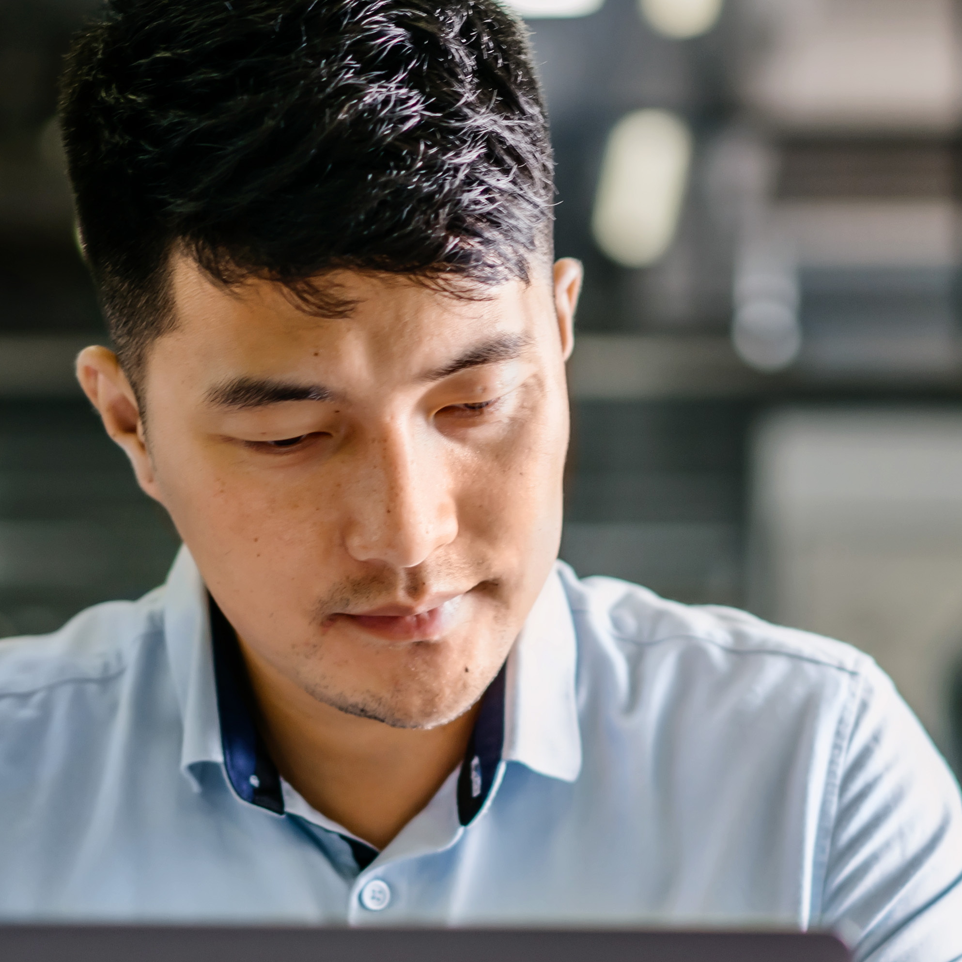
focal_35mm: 139
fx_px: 4370
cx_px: 303
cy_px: 609
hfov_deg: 12.5
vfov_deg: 12.6
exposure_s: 1/60
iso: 320
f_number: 1.8
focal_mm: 55
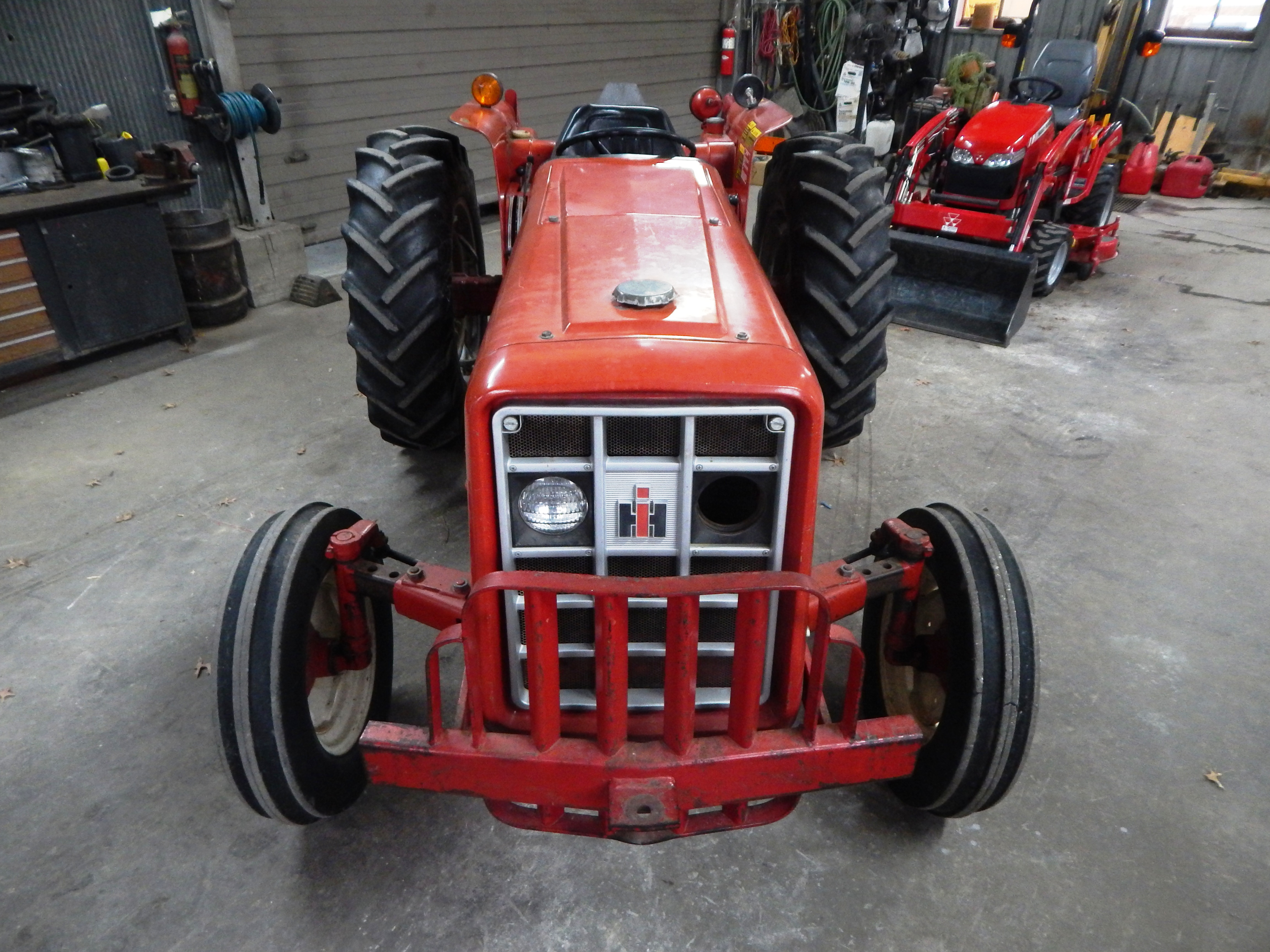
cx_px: 635
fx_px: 807
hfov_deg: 76.4
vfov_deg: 61.1
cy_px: 476
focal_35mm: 22
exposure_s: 1/30
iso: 400
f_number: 3
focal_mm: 4
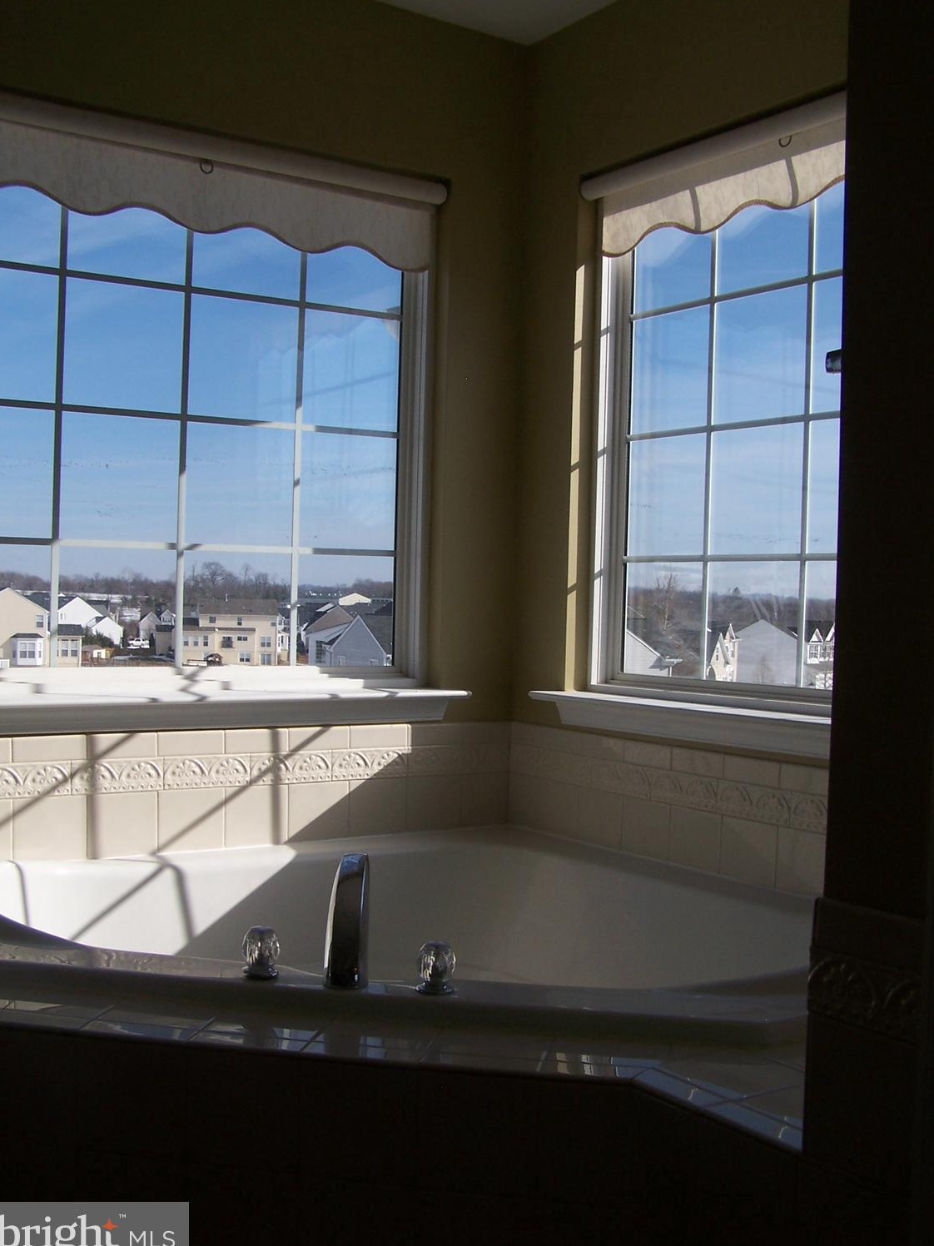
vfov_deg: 47.9
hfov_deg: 36.8
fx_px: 1404
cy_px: 631
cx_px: 460
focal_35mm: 39
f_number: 4
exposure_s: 1/800
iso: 80
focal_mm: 6.3
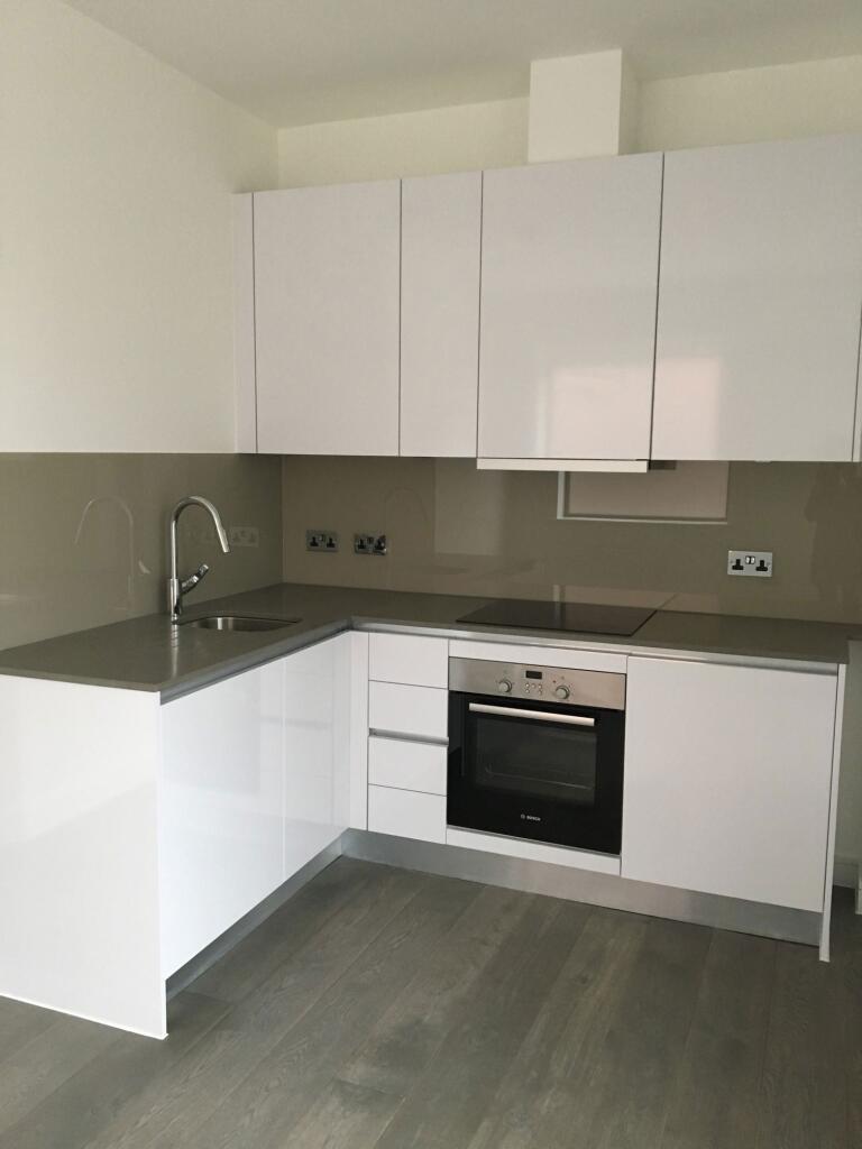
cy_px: 574
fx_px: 963
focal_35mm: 29
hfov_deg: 48.2
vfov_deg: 61.7
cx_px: 431
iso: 160
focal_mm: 4.15
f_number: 2.2
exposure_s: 1/33
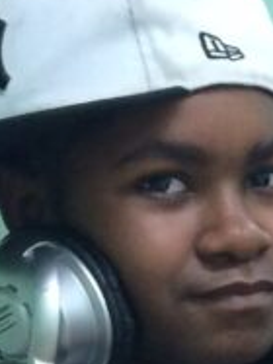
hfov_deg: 7.4
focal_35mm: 186
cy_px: 547
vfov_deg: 10.3
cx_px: 684
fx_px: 1958
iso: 125
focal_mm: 4.15
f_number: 2.2
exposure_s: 1/30
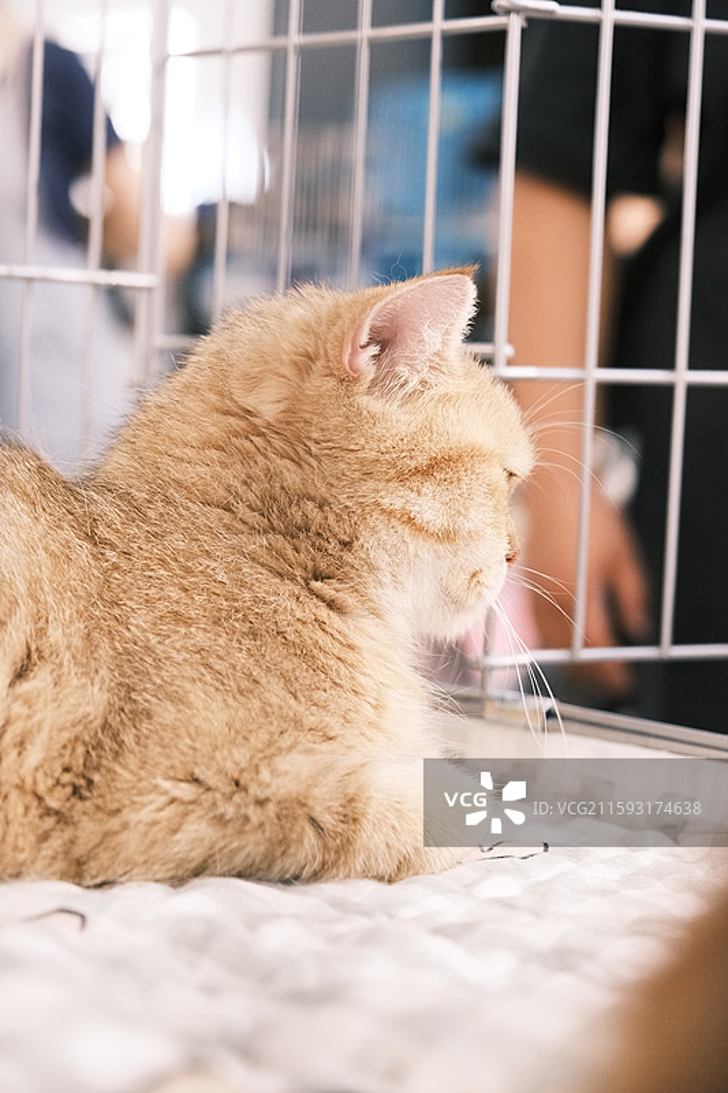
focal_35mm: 54
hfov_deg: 25.0
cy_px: 546
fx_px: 1639
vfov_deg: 36.9
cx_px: 364
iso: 2500
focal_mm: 36.2
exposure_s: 1/210
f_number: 2.8
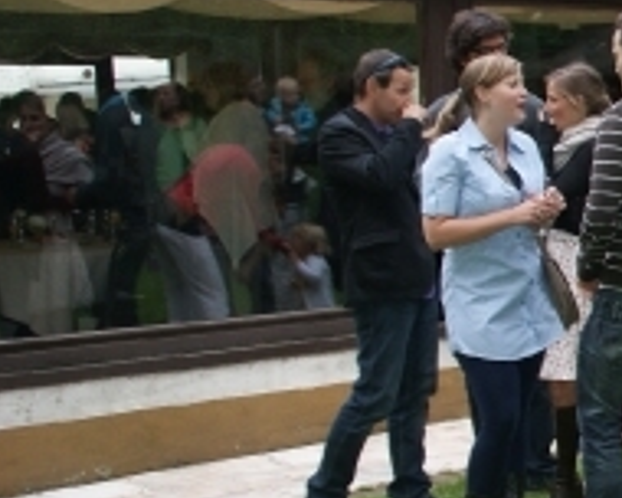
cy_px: 282
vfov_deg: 15.7
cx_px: 969
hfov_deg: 17.4
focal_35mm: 98
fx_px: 1804
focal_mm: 22
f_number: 4
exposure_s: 1/160
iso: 200
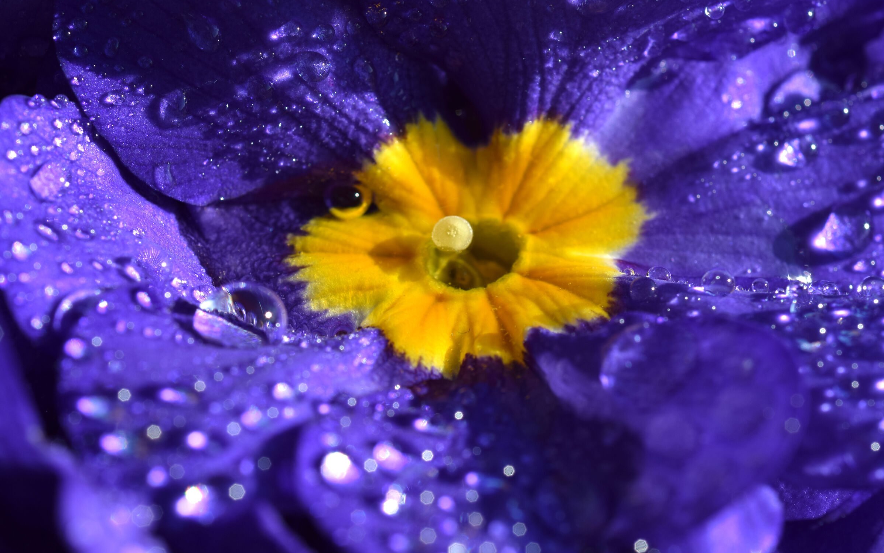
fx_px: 2217
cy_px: 291
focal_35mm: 92
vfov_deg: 14.2
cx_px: 443
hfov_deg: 22.6
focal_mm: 60
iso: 100
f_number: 13
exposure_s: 1/160
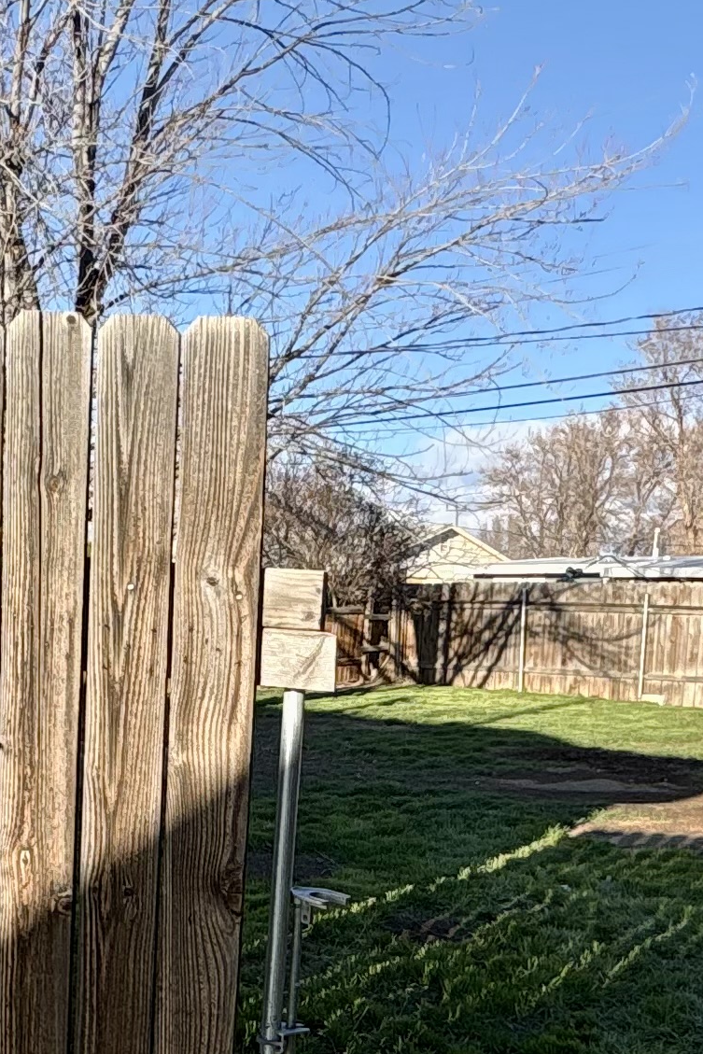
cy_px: 842
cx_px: 302
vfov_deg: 36.9
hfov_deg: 26.0
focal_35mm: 52
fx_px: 1523
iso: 40
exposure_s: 1/1094
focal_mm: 2.22
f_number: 2.2
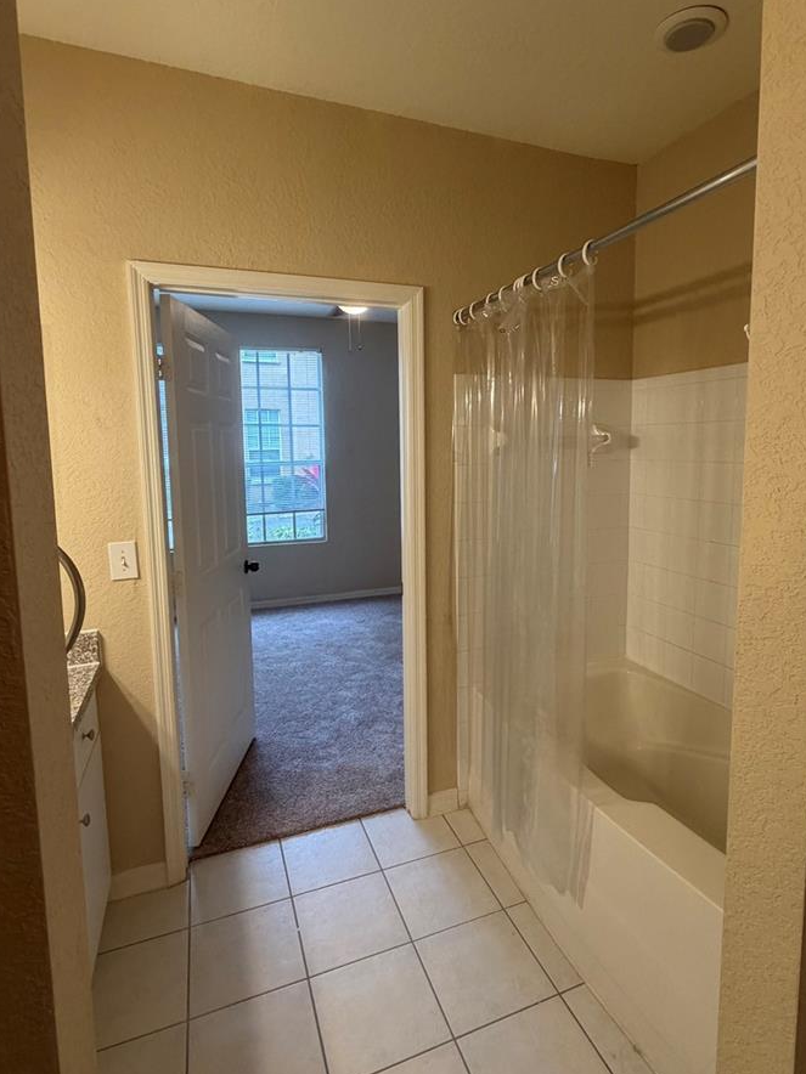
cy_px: 508
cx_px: 435
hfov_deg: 68.6
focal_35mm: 19
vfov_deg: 84.6
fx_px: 590
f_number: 2.2
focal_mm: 2.22
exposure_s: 1/120
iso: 250
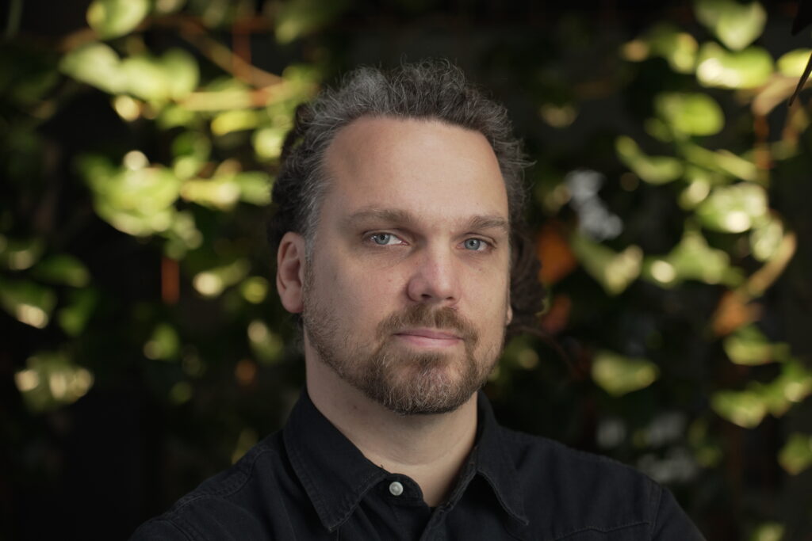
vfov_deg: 19.5
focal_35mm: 70
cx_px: 406
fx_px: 1579
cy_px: 270
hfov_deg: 28.8
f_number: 2.8
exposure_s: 1/200
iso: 800
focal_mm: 70
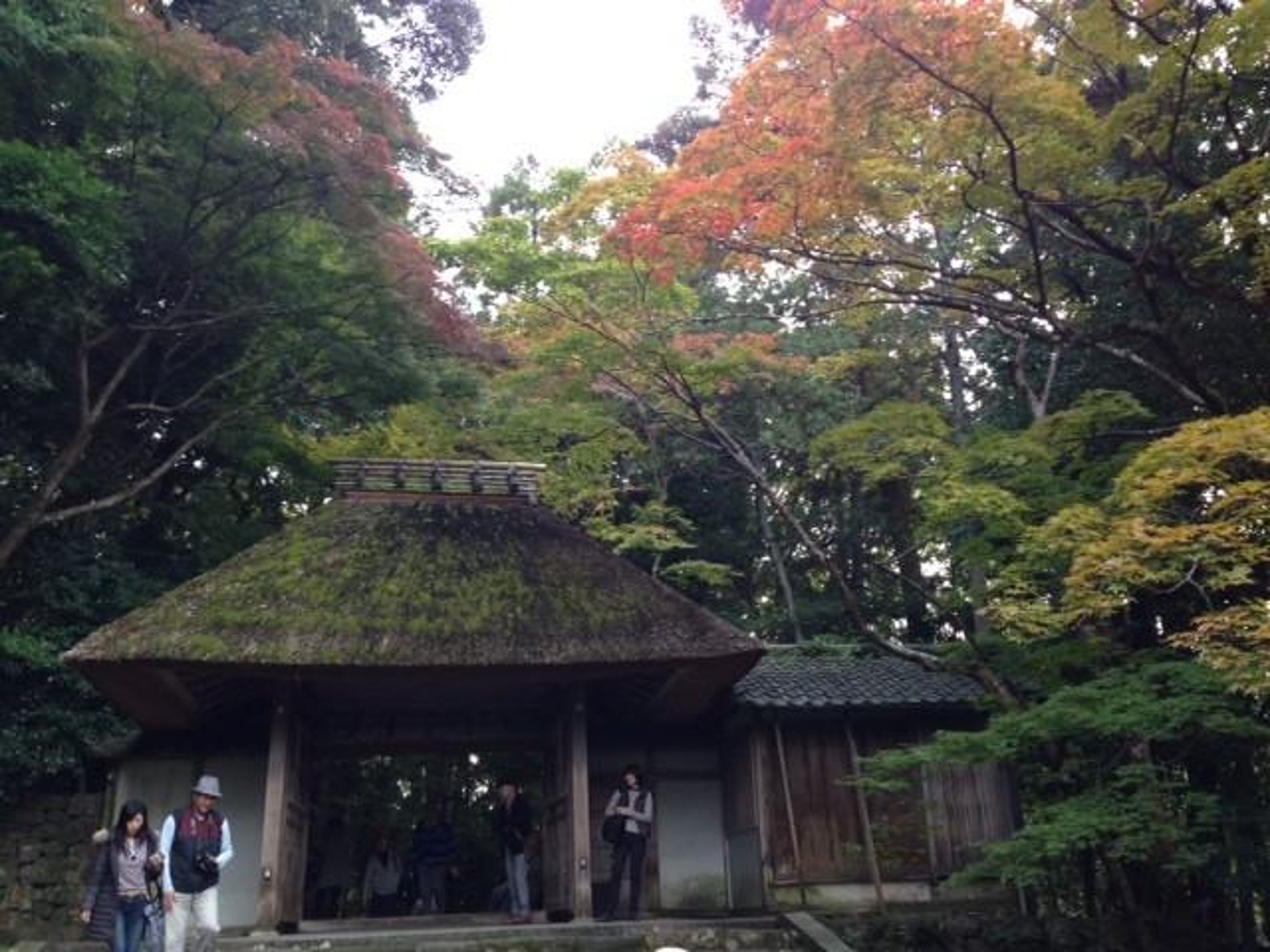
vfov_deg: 42.9
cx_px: 635
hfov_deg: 55.4
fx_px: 1211
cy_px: 476
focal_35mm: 33
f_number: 2.4
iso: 64
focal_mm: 4.12
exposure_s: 1/60
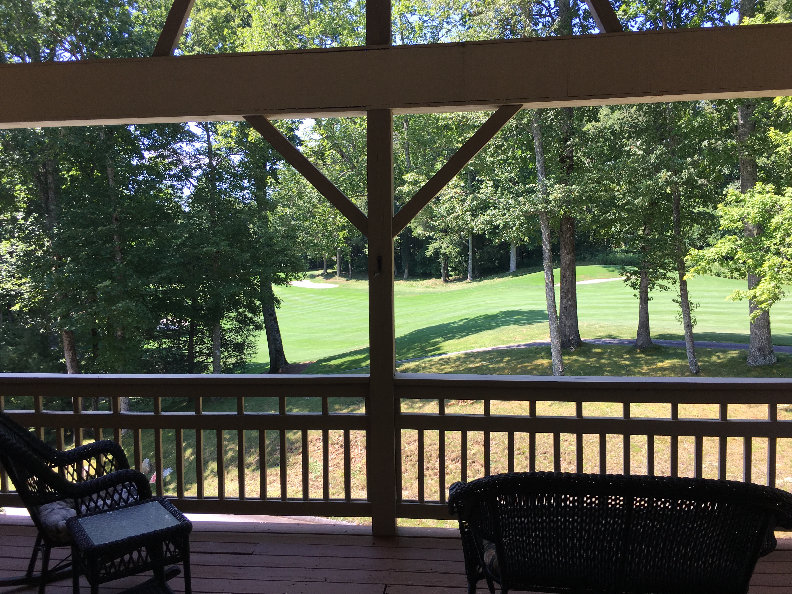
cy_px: 297
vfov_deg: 48.2
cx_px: 396
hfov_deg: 61.7
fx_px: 664
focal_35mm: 29
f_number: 2.2
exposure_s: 1/330
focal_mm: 4.15
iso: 25
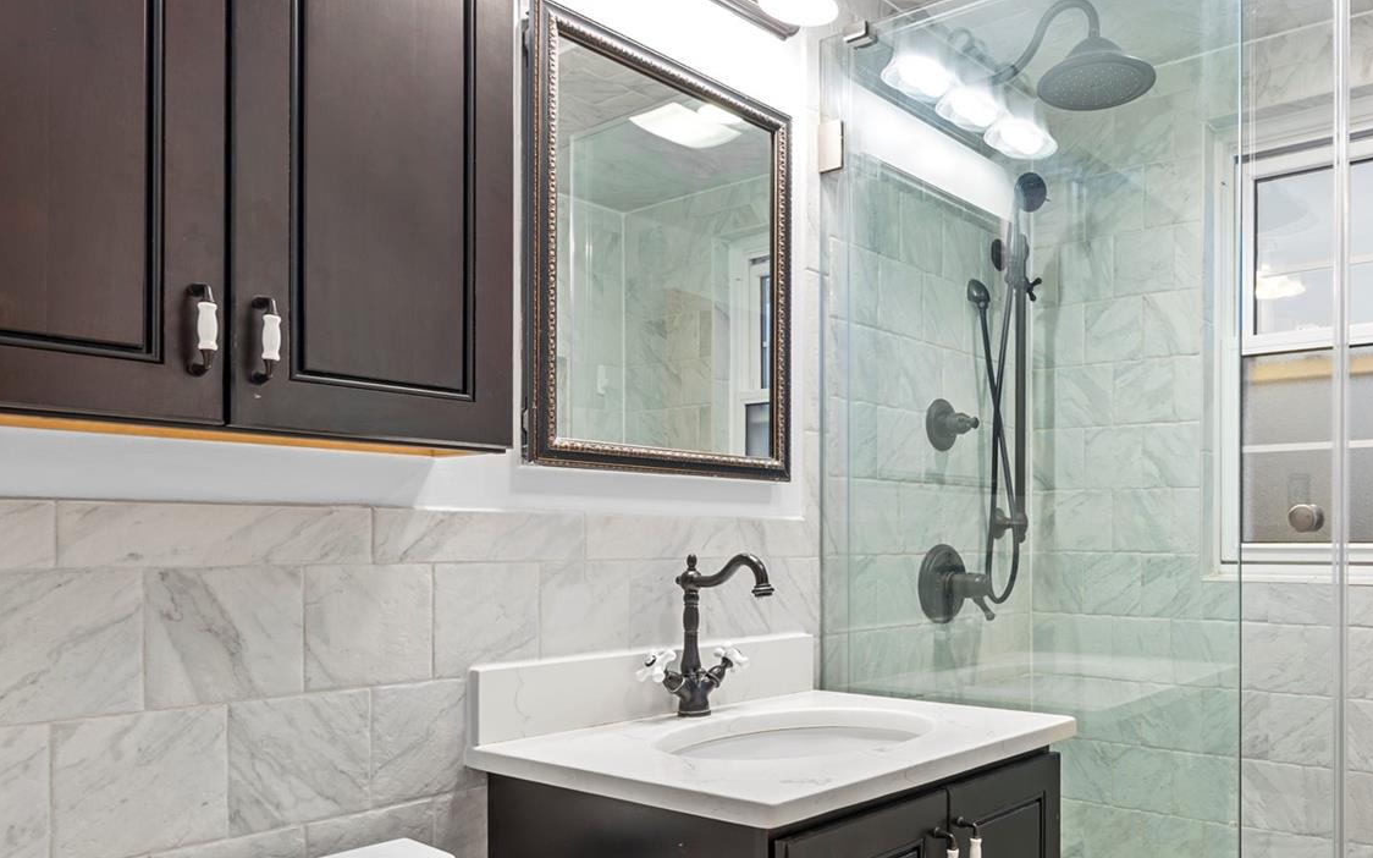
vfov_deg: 47.0
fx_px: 973
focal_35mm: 26
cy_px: 558
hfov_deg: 67.3
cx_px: 975
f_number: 10
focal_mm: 14
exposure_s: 1.3
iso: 250
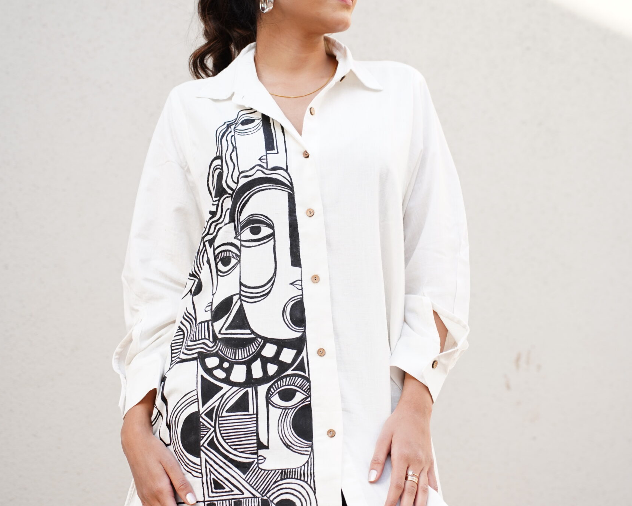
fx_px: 1852
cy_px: 268
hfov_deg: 19.4
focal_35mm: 99
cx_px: 316
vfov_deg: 15.5
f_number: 3.5
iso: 320
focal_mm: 70
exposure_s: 1/400
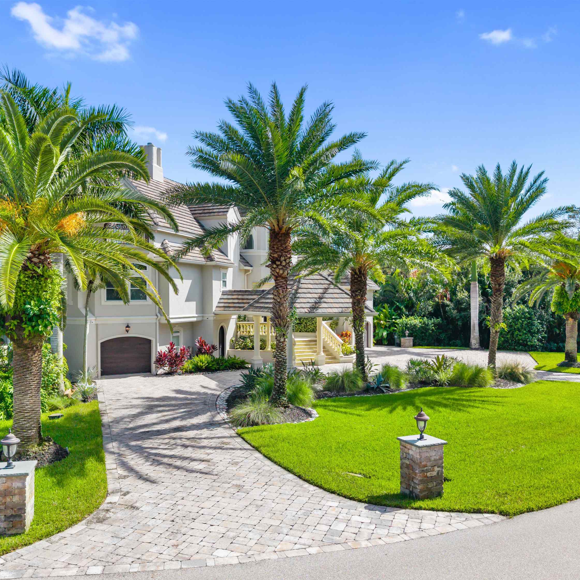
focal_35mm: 29
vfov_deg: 55.6
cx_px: 277
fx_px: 550
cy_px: 297
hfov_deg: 55.6
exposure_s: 1/400
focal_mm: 8.67
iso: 100
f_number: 1.8
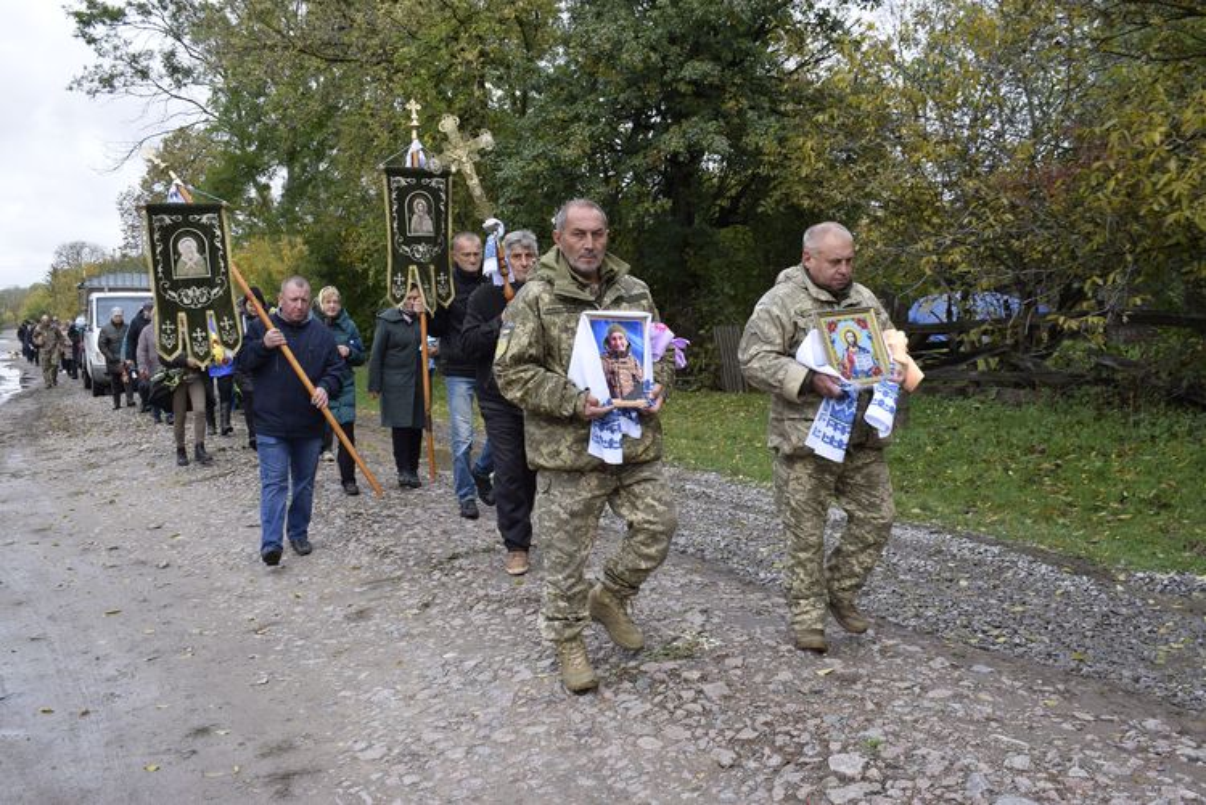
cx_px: 603
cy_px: 402
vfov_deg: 38.4
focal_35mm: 34
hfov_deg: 55.1
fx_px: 1156
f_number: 8
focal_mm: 23
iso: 320
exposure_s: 1/250
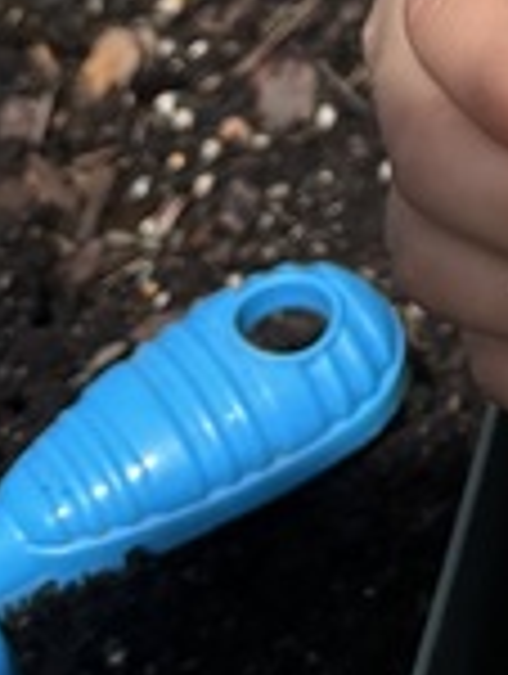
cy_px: -891
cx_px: 1322
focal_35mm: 177
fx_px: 3454
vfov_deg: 9.9
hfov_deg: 7.7
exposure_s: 1/3021
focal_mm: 5.96
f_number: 1.6
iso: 50
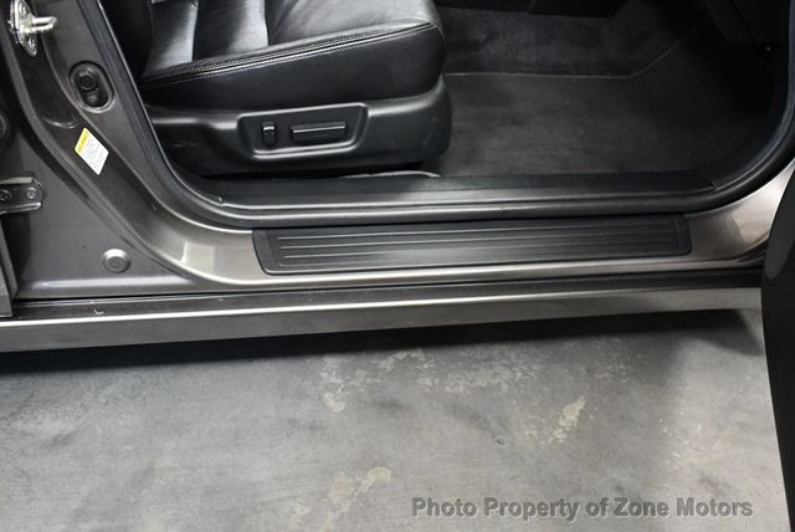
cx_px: 398
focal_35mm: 36
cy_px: 266
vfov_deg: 36.9
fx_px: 796
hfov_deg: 53.1
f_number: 3.5
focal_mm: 18
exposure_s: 1/80
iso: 3200
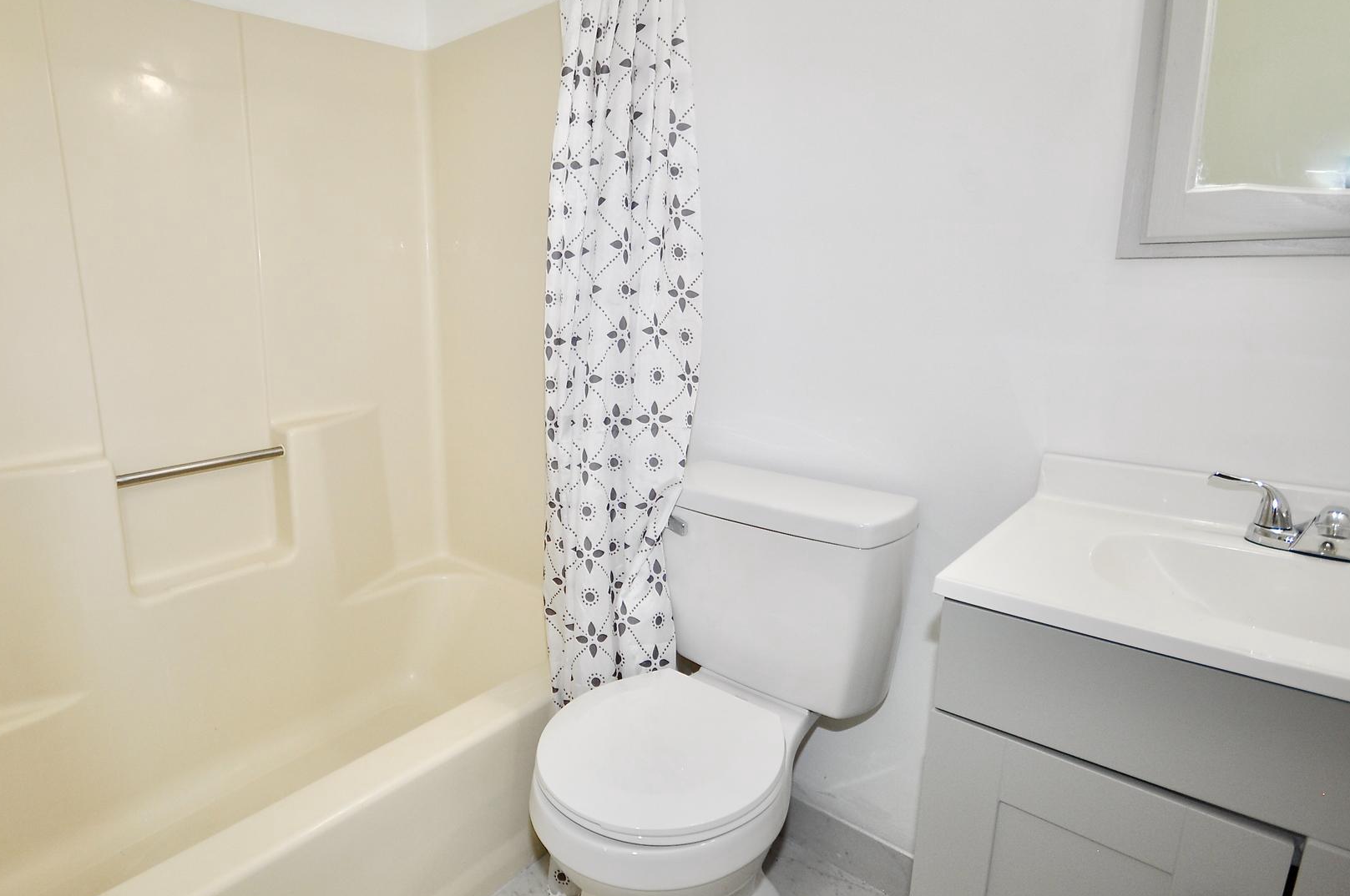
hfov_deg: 85.4
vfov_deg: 64.3
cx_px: 514
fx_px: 712
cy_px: 416
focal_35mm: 19
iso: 320
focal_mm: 10
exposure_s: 1/60
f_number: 4.5
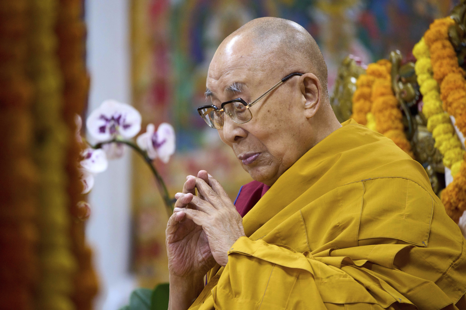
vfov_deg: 3.4
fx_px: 5177
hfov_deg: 5.2
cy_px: 155
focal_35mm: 400
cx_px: 233
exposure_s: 1/80
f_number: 5.6
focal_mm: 400
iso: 5000
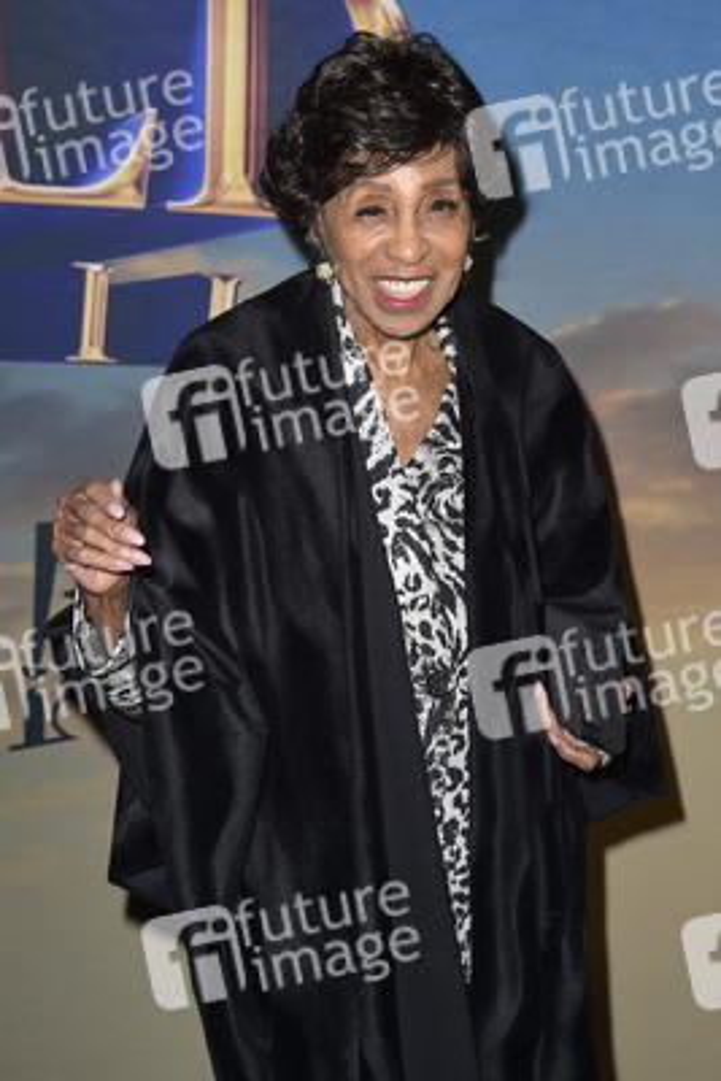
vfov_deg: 26.0
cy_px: 540
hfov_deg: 17.5
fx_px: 2341
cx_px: 360
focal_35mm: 78
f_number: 6.3
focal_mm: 78
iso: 320
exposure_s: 1/250
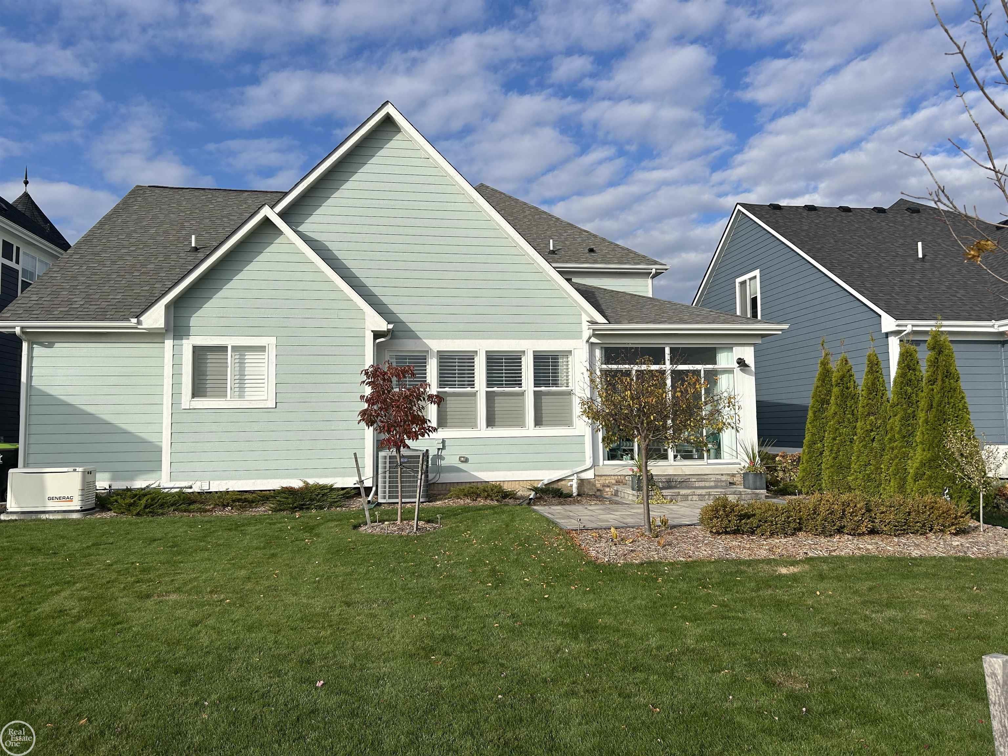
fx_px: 757
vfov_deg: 53.1
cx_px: 504
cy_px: 378
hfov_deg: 67.3
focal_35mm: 26
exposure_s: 1/5882
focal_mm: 5.7
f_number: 1.5
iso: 50
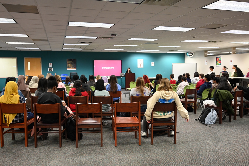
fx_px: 221
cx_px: 124
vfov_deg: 41.1
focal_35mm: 32
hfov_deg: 58.8
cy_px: 83
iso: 2500
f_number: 4
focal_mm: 32
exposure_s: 1/125
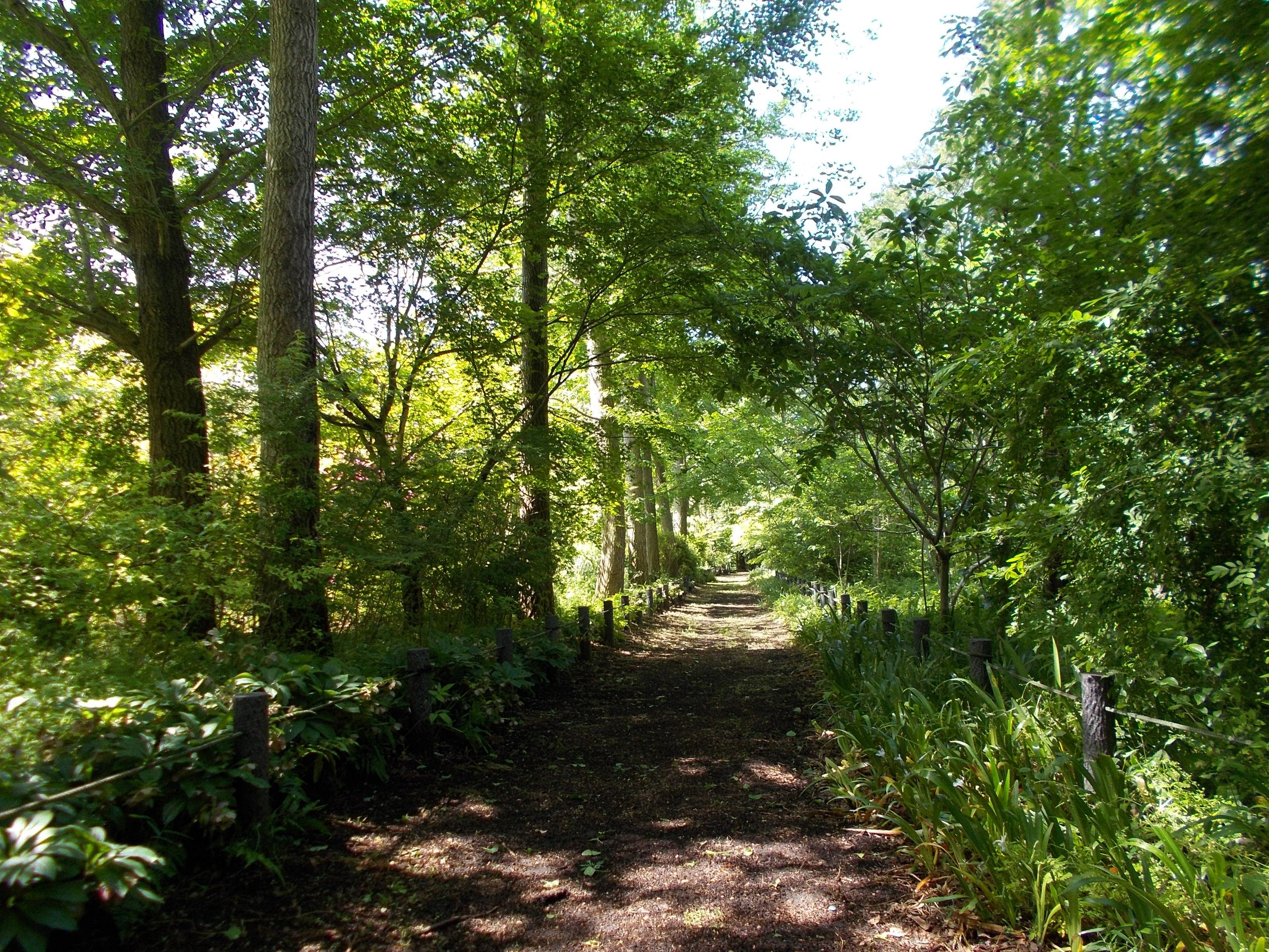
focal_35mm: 26
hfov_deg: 67.3
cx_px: 634
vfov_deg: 53.1
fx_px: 953
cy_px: 476
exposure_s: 1/80
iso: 80
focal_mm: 4.6
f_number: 3.2
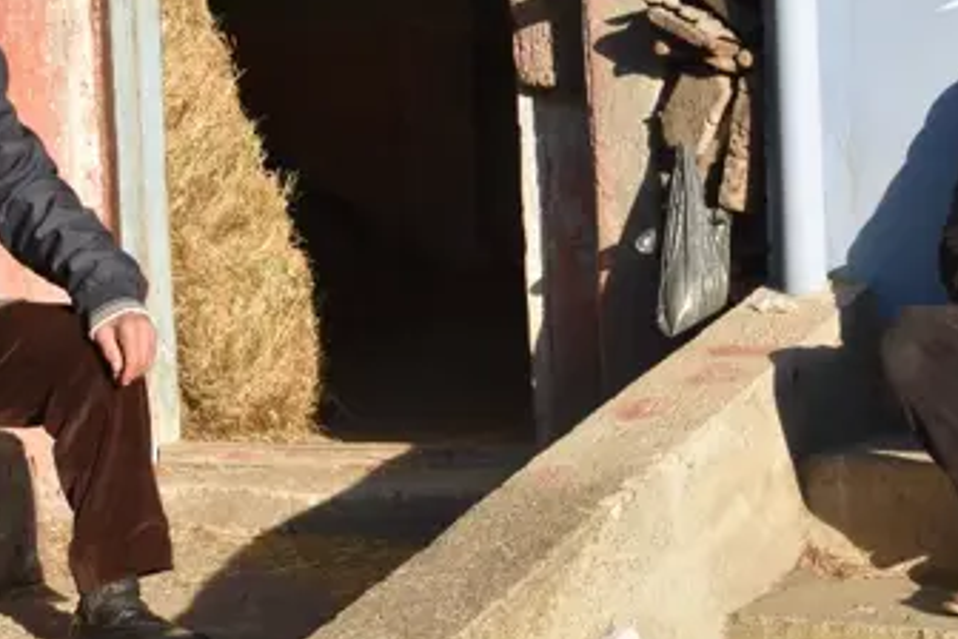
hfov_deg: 18.4
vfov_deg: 12.4
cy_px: 217
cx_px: 810
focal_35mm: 110
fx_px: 2927
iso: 400
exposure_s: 1/400
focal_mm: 28
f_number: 10
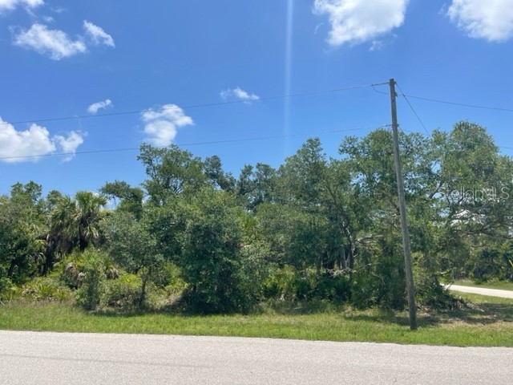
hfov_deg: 67.3
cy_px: 192
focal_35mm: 26
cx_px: 256
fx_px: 385
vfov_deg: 53.1
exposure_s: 1/3861
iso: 32
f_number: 1.6
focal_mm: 4.2
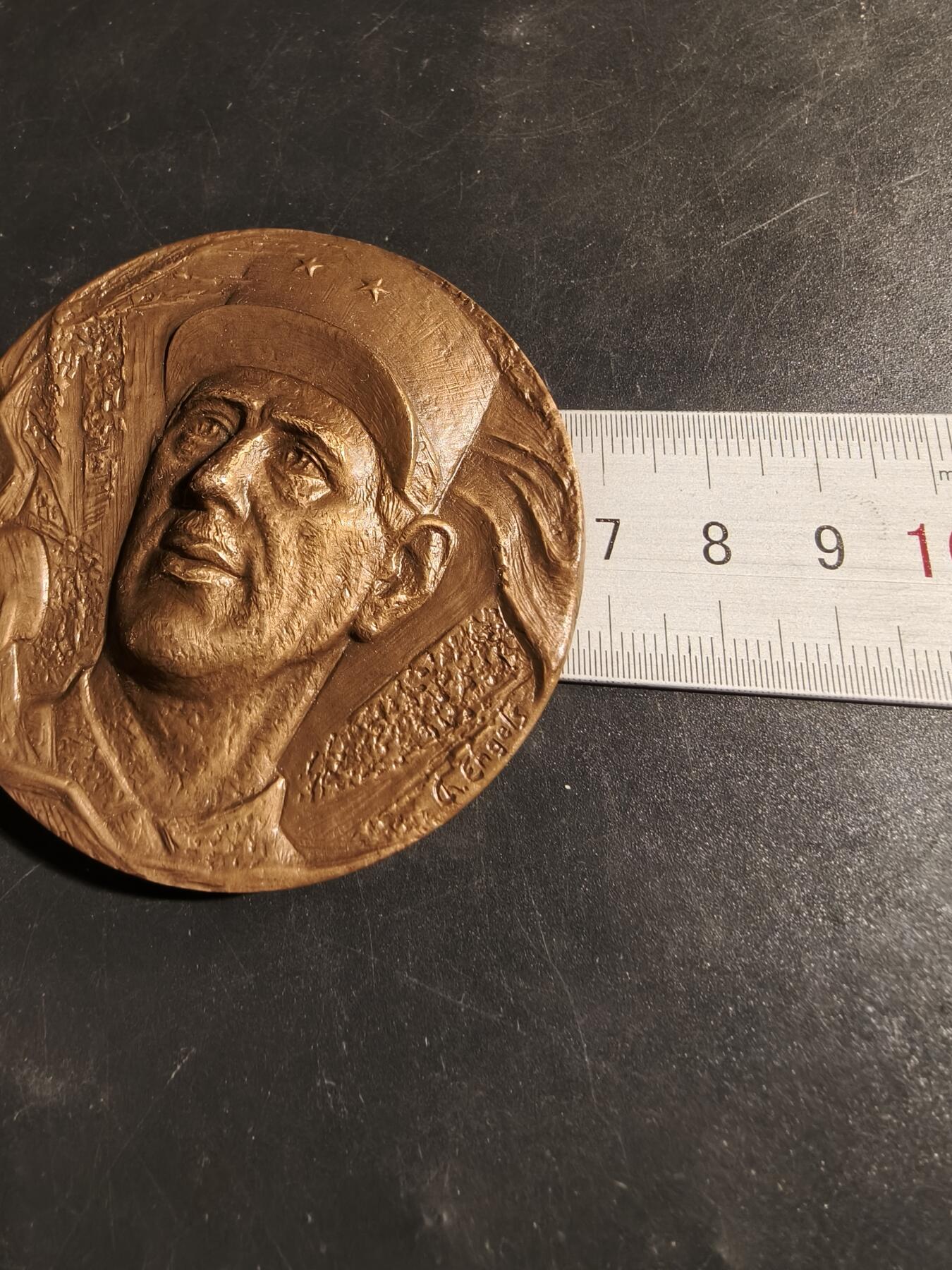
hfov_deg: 58.9
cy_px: 635
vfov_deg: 73.9
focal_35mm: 23
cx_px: 476
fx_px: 843
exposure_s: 1/100
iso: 125
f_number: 2
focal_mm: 2.32
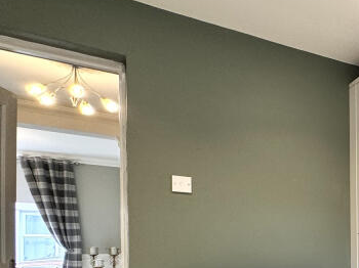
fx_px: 425
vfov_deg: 32.5
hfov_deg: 32.9
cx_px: 476
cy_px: 263
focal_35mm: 41
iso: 125
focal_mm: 2.22
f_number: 2.2
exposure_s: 1/100
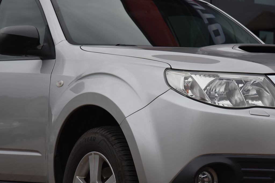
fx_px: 917
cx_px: 138
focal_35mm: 120
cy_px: 92
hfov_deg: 17.1
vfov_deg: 11.4
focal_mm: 120
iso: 500
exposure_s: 1/400
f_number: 10
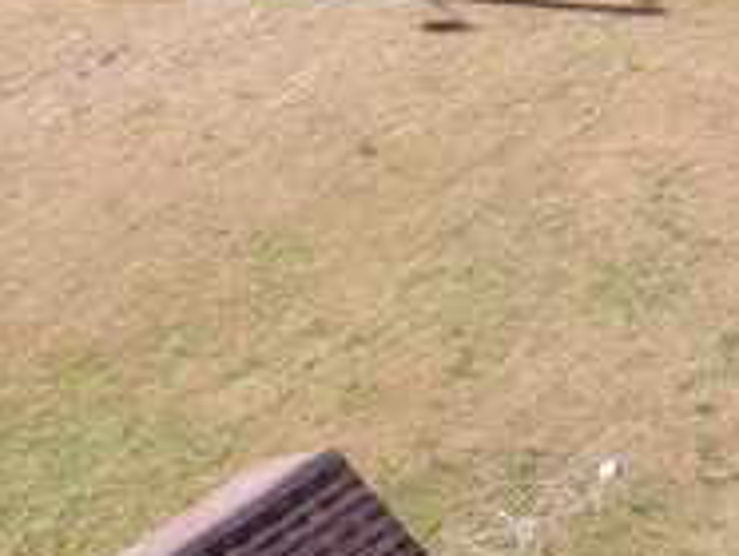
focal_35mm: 83
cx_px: 1277
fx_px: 1774
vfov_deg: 16.2
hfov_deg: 18.9
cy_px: -302
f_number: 2.8
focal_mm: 3.61
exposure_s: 1/435
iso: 100
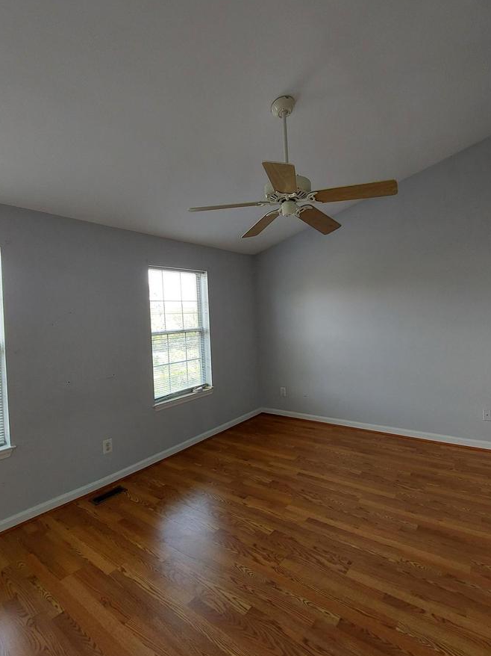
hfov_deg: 78.1
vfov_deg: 94.5
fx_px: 303
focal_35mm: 16
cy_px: 324
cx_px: 247
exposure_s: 1/60
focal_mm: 1.74
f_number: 2.2
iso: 100
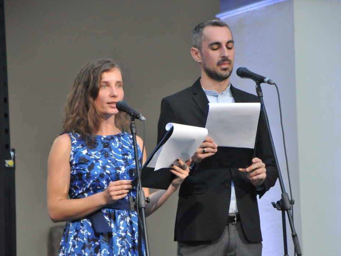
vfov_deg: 8.0
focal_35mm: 185
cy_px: 128
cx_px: 186
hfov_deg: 10.7
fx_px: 1822
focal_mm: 112
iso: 1600
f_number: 5.3
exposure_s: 1/125
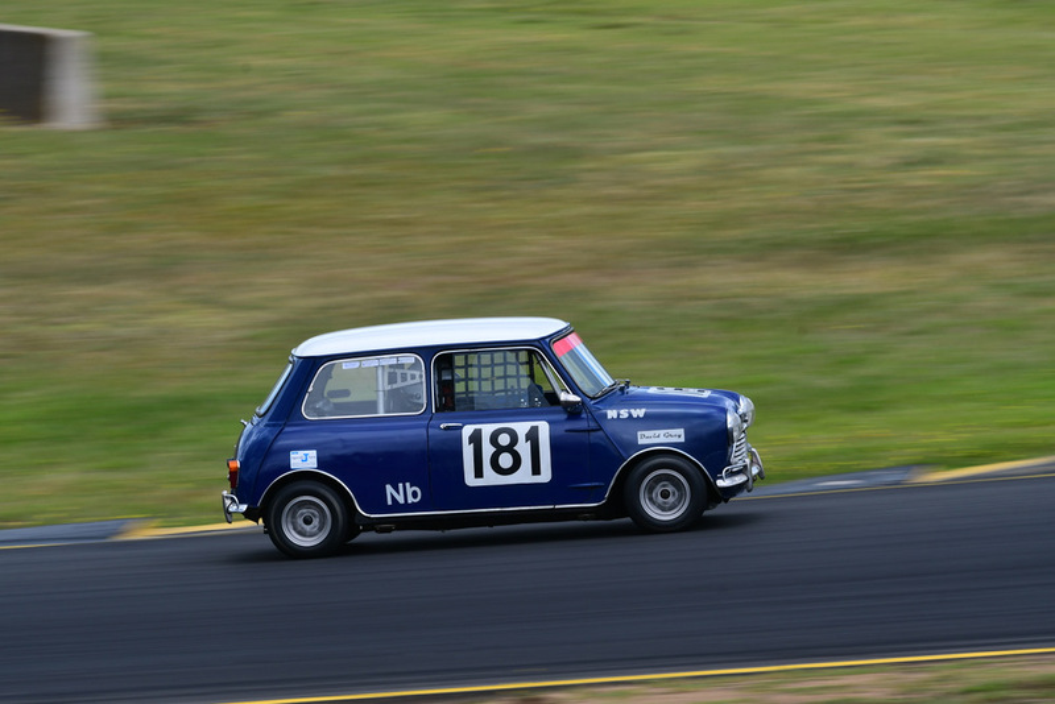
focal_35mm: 465
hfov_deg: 4.4
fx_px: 13631
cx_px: 528
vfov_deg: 3.0
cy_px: 352
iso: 160
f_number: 11
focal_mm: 310
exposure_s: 1/125
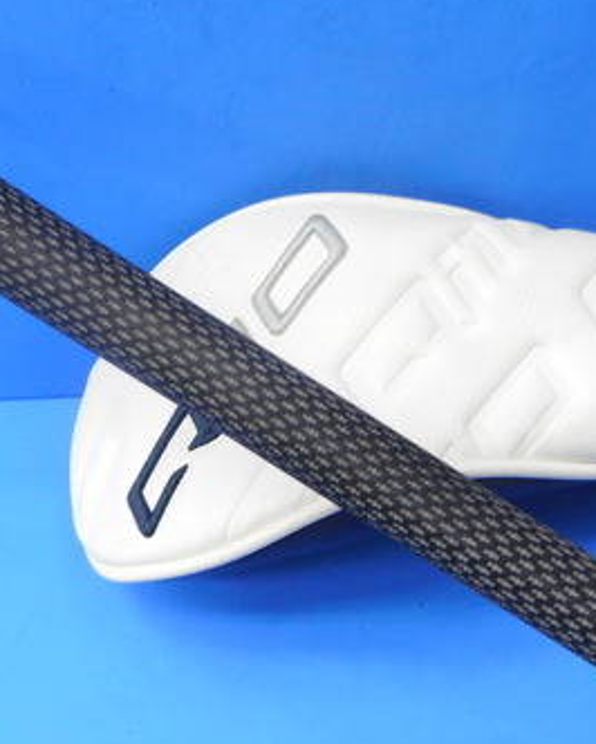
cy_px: 450
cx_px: 392
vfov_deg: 39.3
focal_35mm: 47
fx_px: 1035
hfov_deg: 31.9
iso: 125
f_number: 3.7
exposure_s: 1/30
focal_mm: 4.5
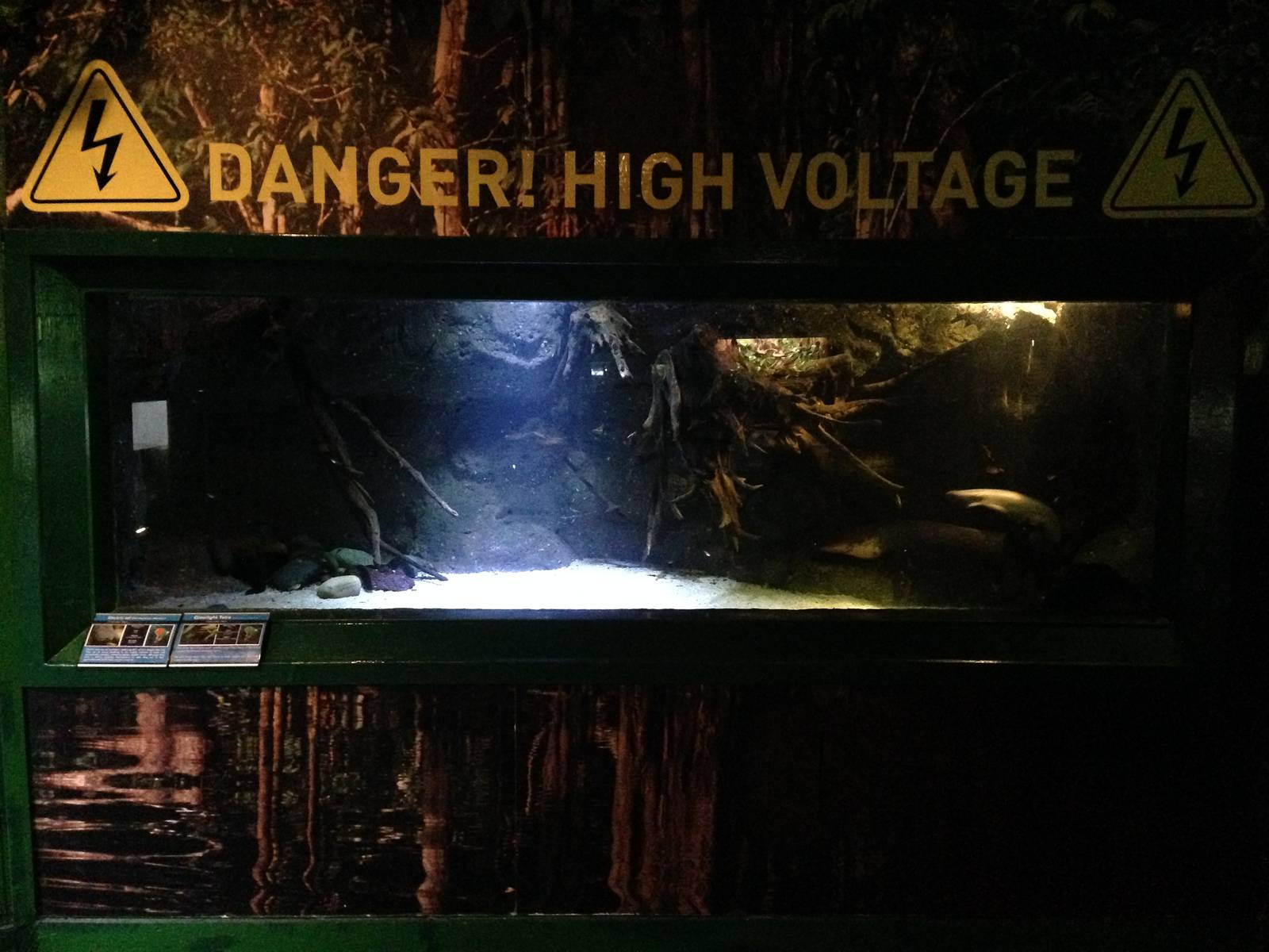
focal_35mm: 33
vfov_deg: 42.9
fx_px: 1210
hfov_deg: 55.4
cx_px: 634
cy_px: 476
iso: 800
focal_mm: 4.12
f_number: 2.4
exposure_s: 1/15
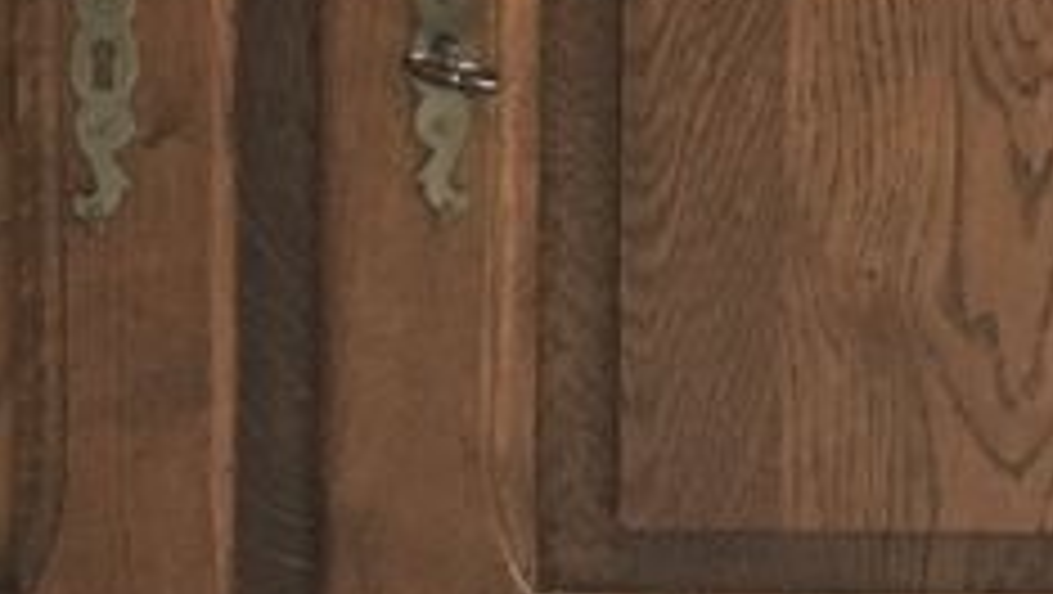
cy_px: -252
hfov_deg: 15.8
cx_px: 225
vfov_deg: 8.8
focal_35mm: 135
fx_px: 3772
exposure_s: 1/17
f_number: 2.2
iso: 250
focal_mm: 4.15
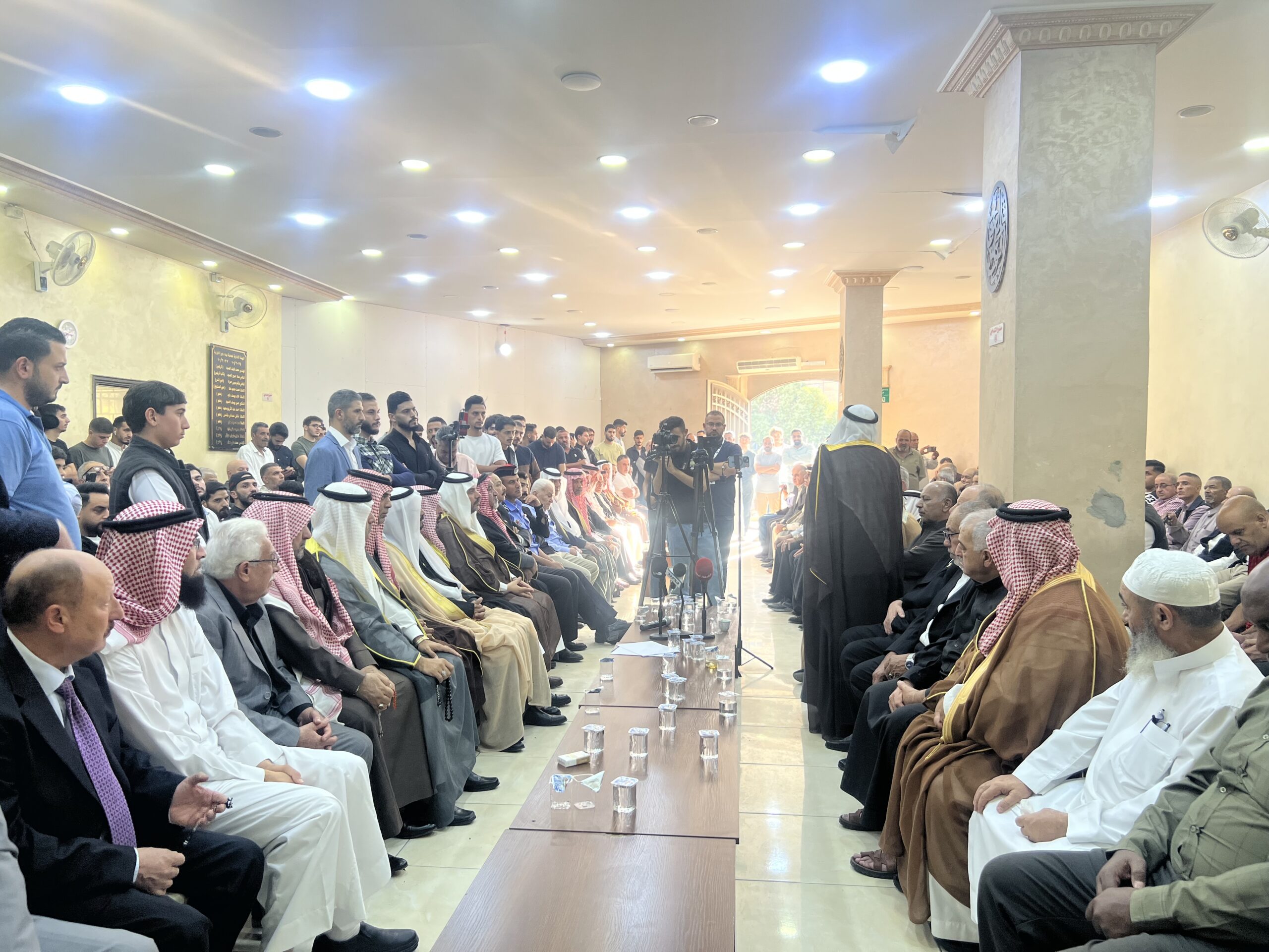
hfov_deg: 67.3
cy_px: 476
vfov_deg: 53.1
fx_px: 953
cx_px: 634
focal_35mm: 26
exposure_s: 1/100
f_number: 1.5
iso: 80
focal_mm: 5.7
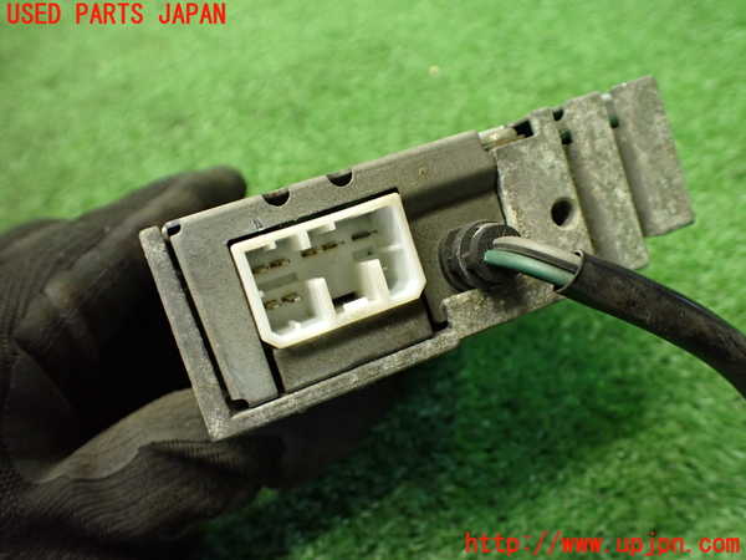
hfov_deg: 60.0
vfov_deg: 46.8
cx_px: 373
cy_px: 280
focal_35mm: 30
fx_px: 647
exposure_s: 1/80
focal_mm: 5.4
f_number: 2.3
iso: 800
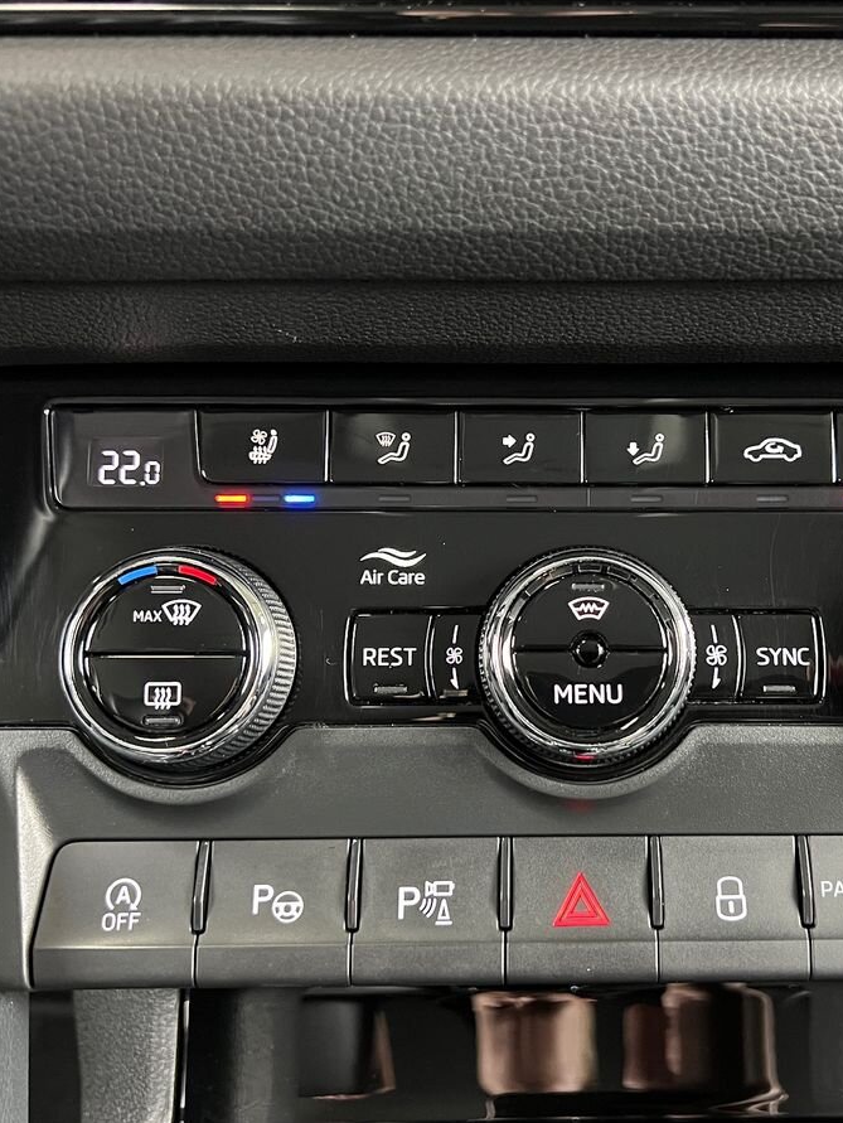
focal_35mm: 35
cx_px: 567
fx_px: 1136
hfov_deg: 40.2
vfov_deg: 52.6
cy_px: 557
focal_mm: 5.7
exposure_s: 1/33
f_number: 1.5
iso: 500
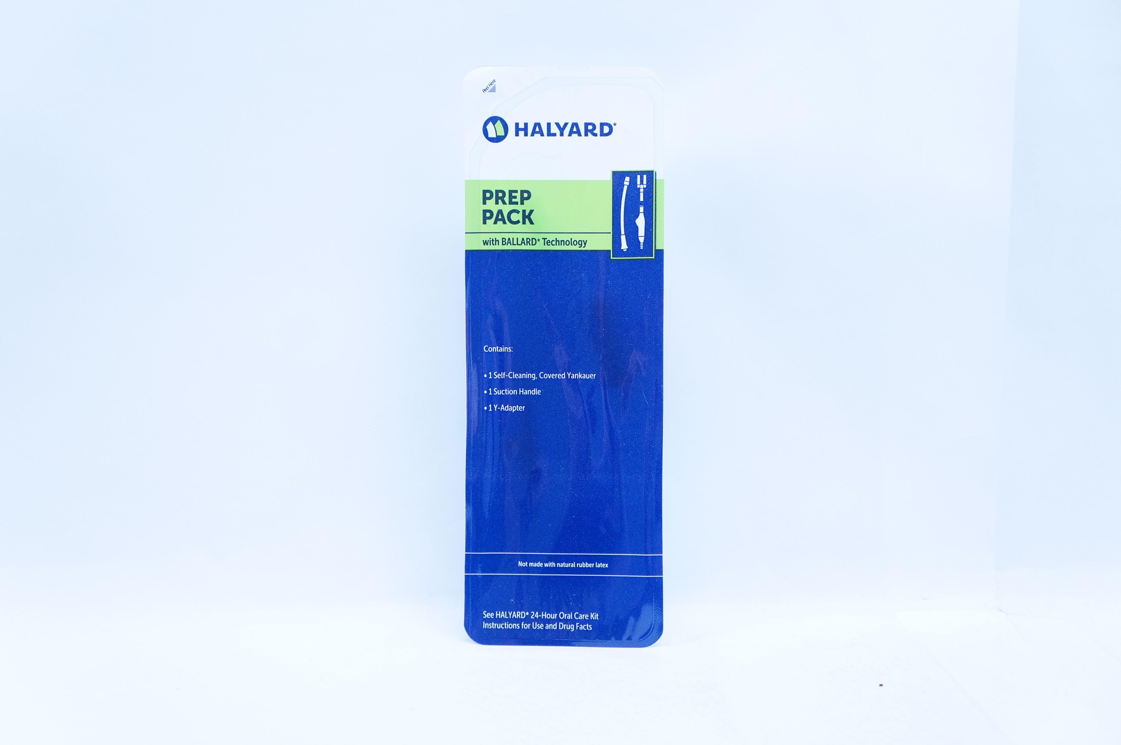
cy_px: 372
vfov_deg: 29.8
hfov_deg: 43.6
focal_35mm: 45
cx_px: 560
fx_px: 1400
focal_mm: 30
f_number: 4.5
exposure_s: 1/160
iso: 800
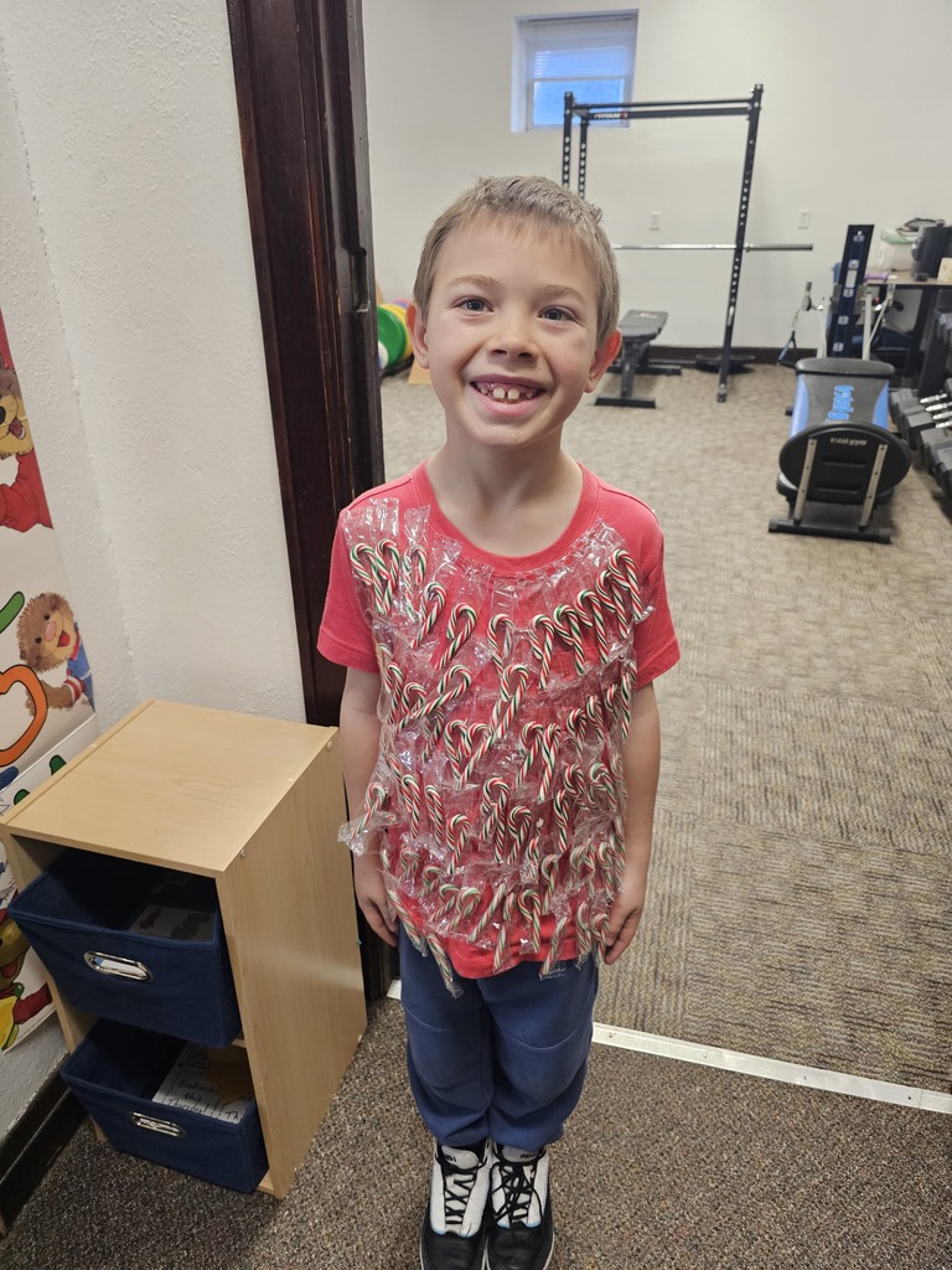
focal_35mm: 23
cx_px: 476
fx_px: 843
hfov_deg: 58.9
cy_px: 635
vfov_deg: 73.9
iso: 500
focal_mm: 6.3
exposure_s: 1/120
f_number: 1.7
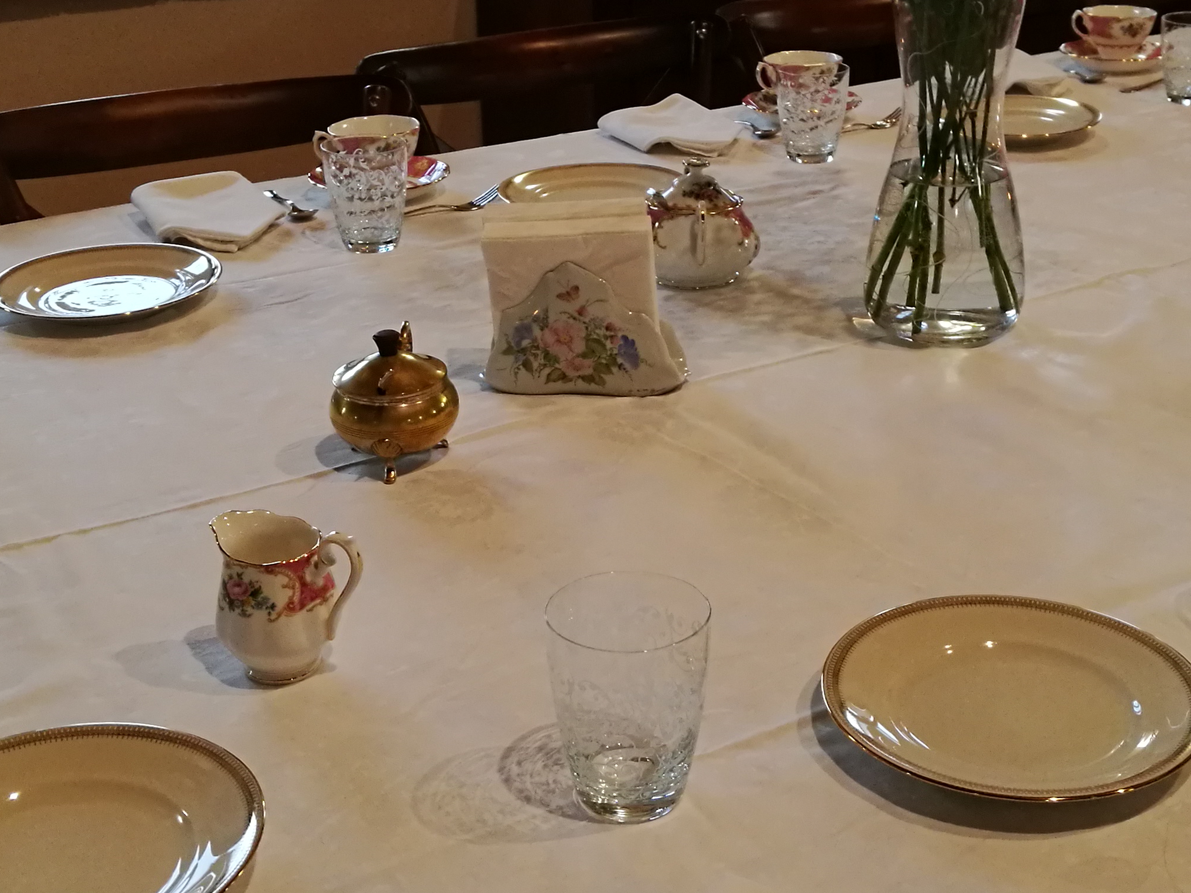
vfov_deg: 27.4
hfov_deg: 36.1
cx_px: 654
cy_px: 339
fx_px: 1824
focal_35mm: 53
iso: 250
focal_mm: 4.5
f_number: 2.2
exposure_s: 1/33.3
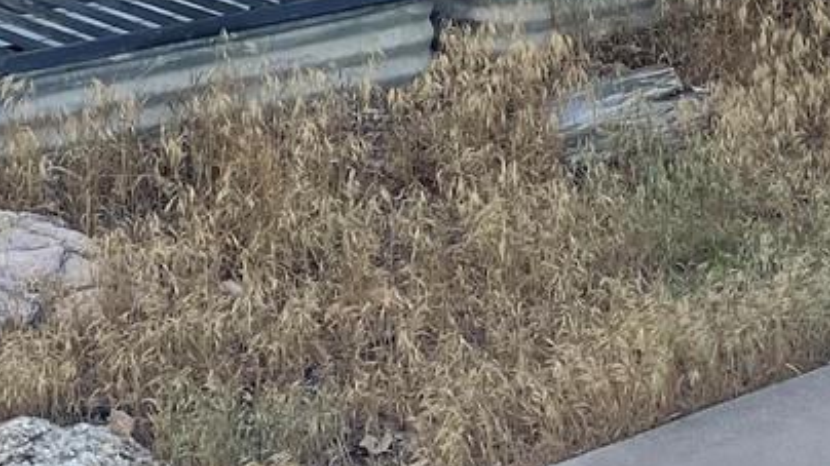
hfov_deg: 19.7
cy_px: -606
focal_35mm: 108
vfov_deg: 10.0
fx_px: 2376
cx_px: 559
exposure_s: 1/1323
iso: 32
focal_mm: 5.1
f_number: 1.6
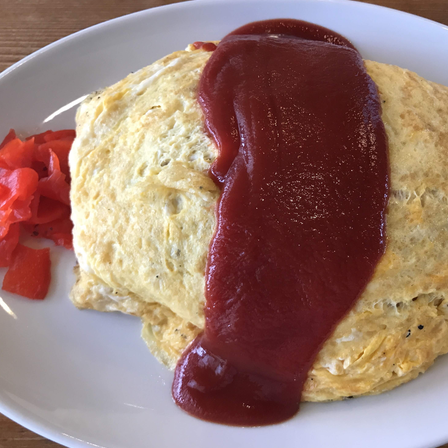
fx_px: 498
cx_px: 284
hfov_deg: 47.9
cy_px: 224
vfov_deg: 48.5
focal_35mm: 34
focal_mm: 3.99
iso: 40
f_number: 1.8
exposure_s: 1/30
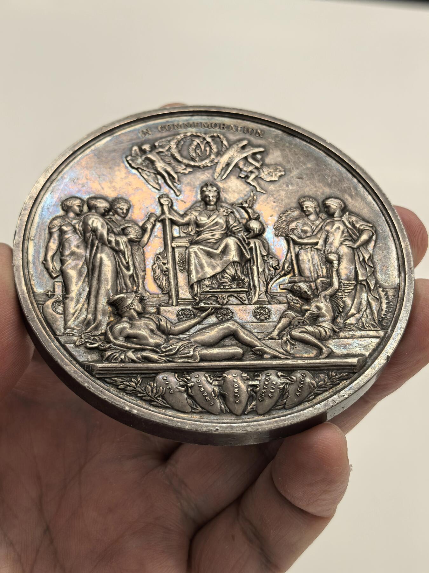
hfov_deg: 27.0
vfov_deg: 35.5
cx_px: 214
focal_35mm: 54
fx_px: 892
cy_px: 286
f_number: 2
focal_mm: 6.98
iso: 125
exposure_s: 1/100
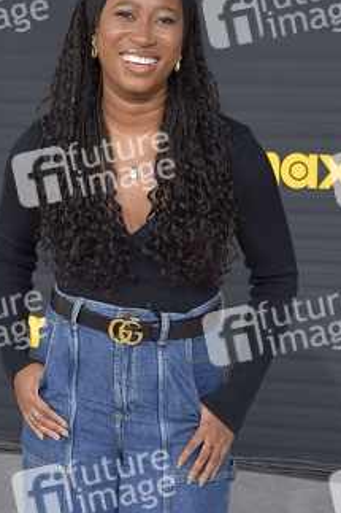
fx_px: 882
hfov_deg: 21.9
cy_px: 249
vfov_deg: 32.4
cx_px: 140
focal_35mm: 62
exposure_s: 1/250
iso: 320
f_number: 6.3
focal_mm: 50
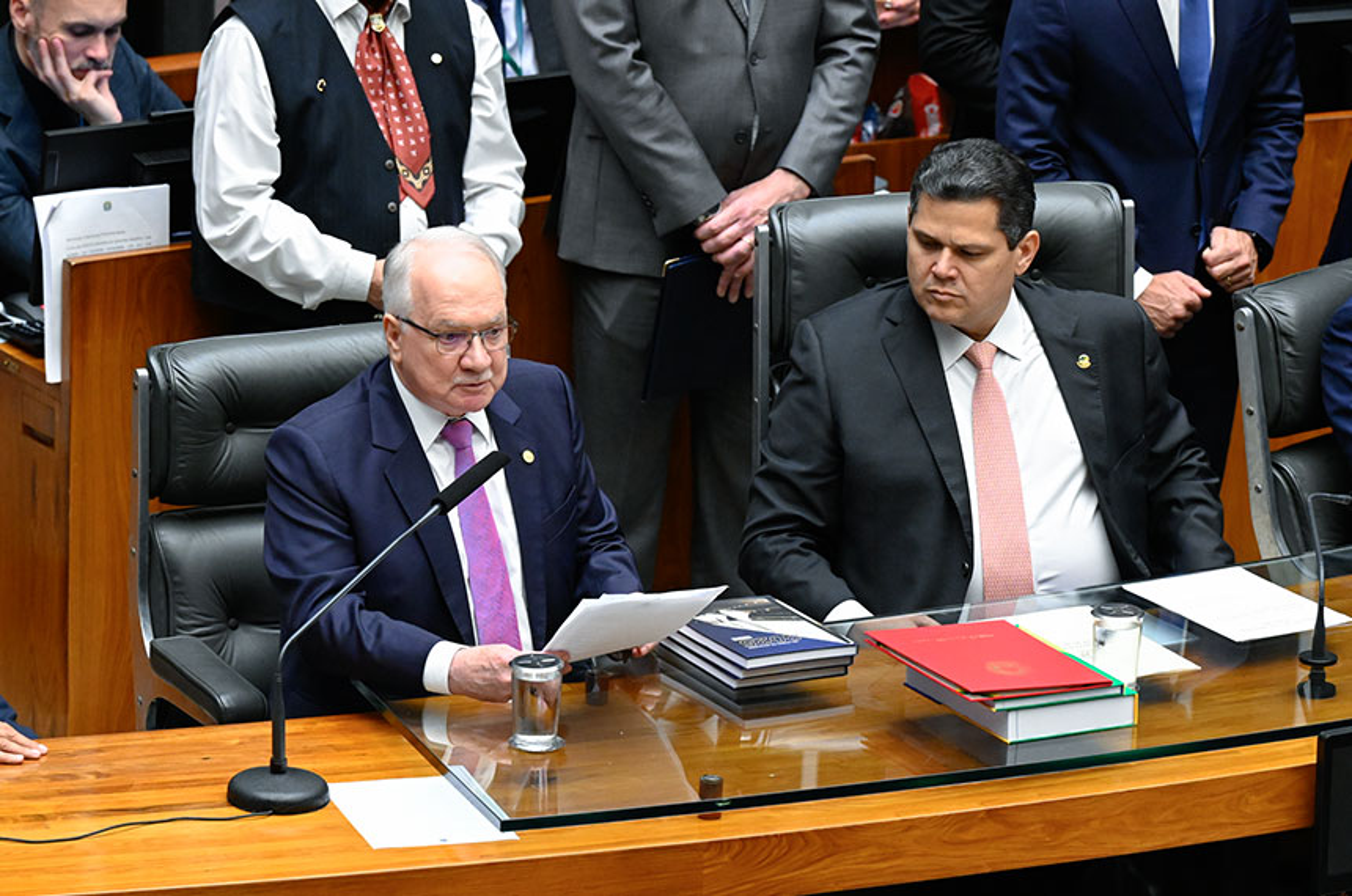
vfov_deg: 4.6
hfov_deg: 6.9
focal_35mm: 300
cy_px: 448
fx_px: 11246
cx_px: 676
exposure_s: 1/160
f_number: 5
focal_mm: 200
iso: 4000
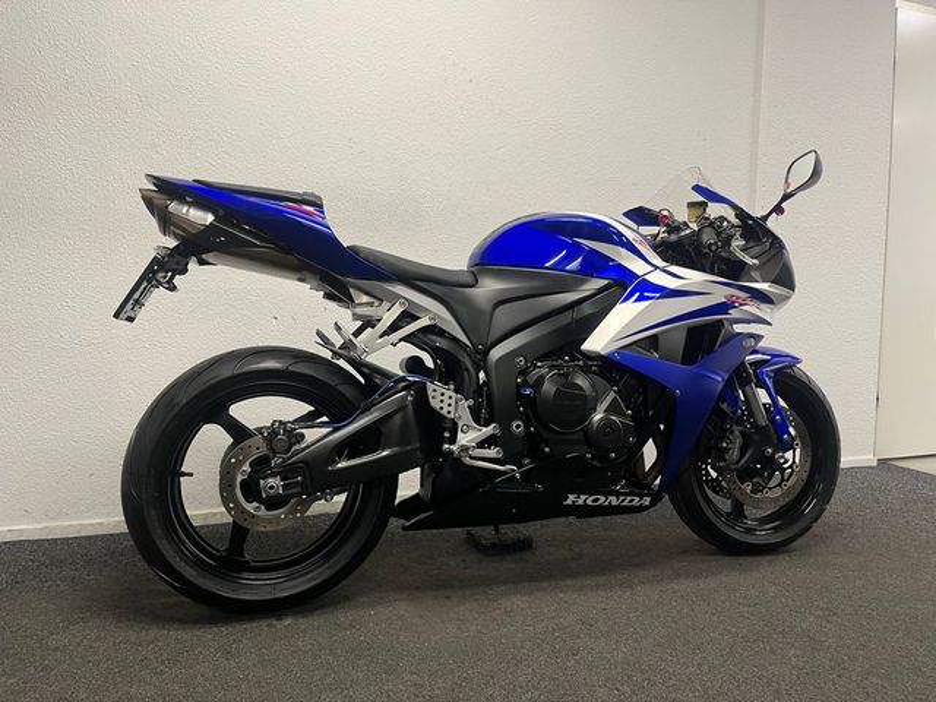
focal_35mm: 26
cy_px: 351
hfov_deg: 67.3
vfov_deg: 53.1
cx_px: 468
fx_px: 703
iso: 80
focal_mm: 5.1
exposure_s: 1/50
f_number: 1.6
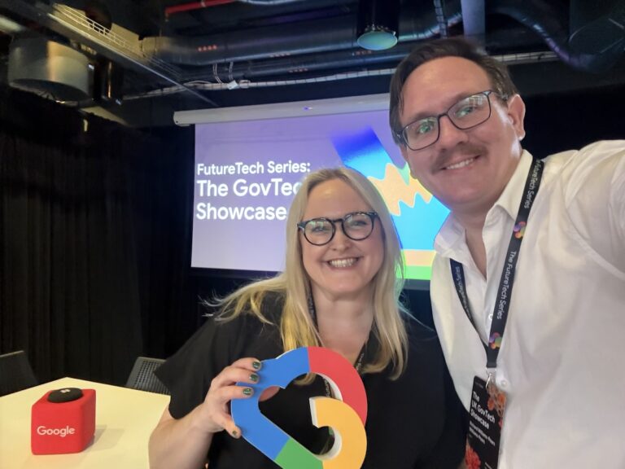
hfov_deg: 73.9
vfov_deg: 58.9
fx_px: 415
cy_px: 234
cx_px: 312
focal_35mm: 23
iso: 500
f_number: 1.9
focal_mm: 2.69
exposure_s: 1/25
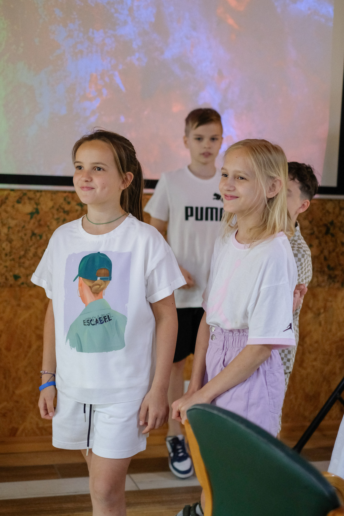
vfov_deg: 37.5
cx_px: 172
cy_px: 258
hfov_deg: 25.5
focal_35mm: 53
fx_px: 760
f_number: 1.4
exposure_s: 1/320
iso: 1600
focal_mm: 35
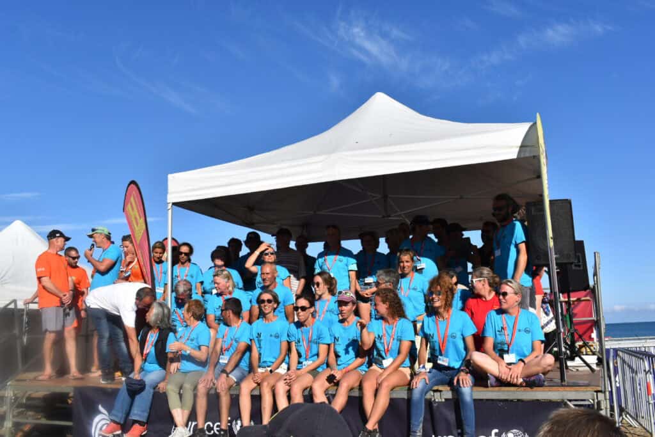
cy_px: 218
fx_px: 600
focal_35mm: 33
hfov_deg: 57.2
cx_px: 328
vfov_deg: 40.0
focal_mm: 22
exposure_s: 1/500
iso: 200
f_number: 11
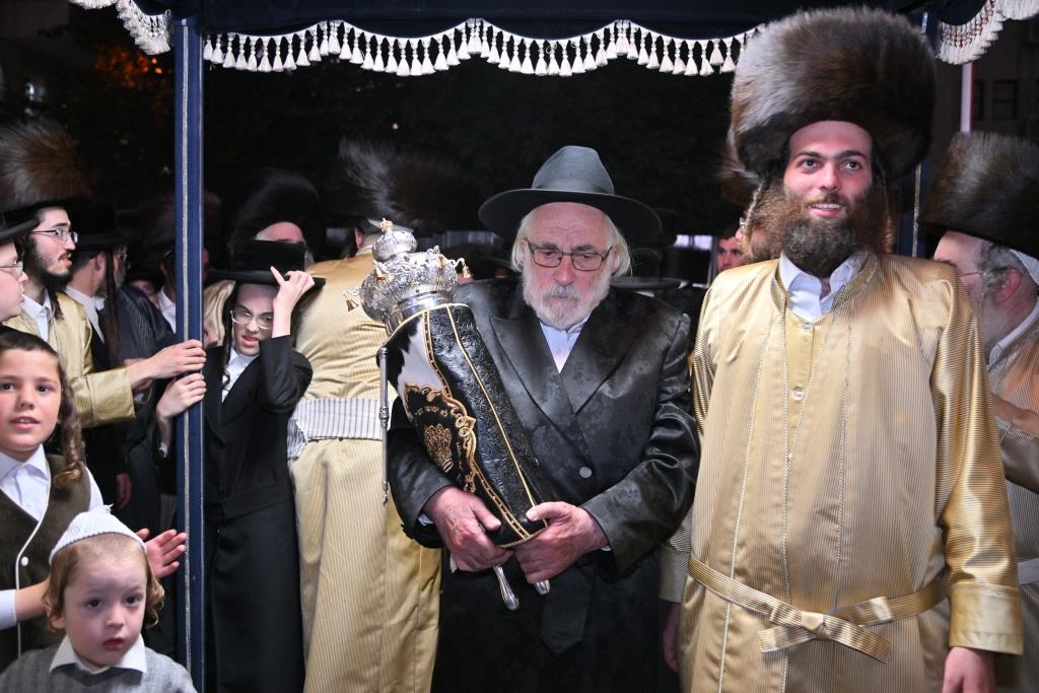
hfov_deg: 50.7
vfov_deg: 35.1
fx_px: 1097
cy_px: 346
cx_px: 520
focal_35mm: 38
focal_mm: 38
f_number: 4
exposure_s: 1/160
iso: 800
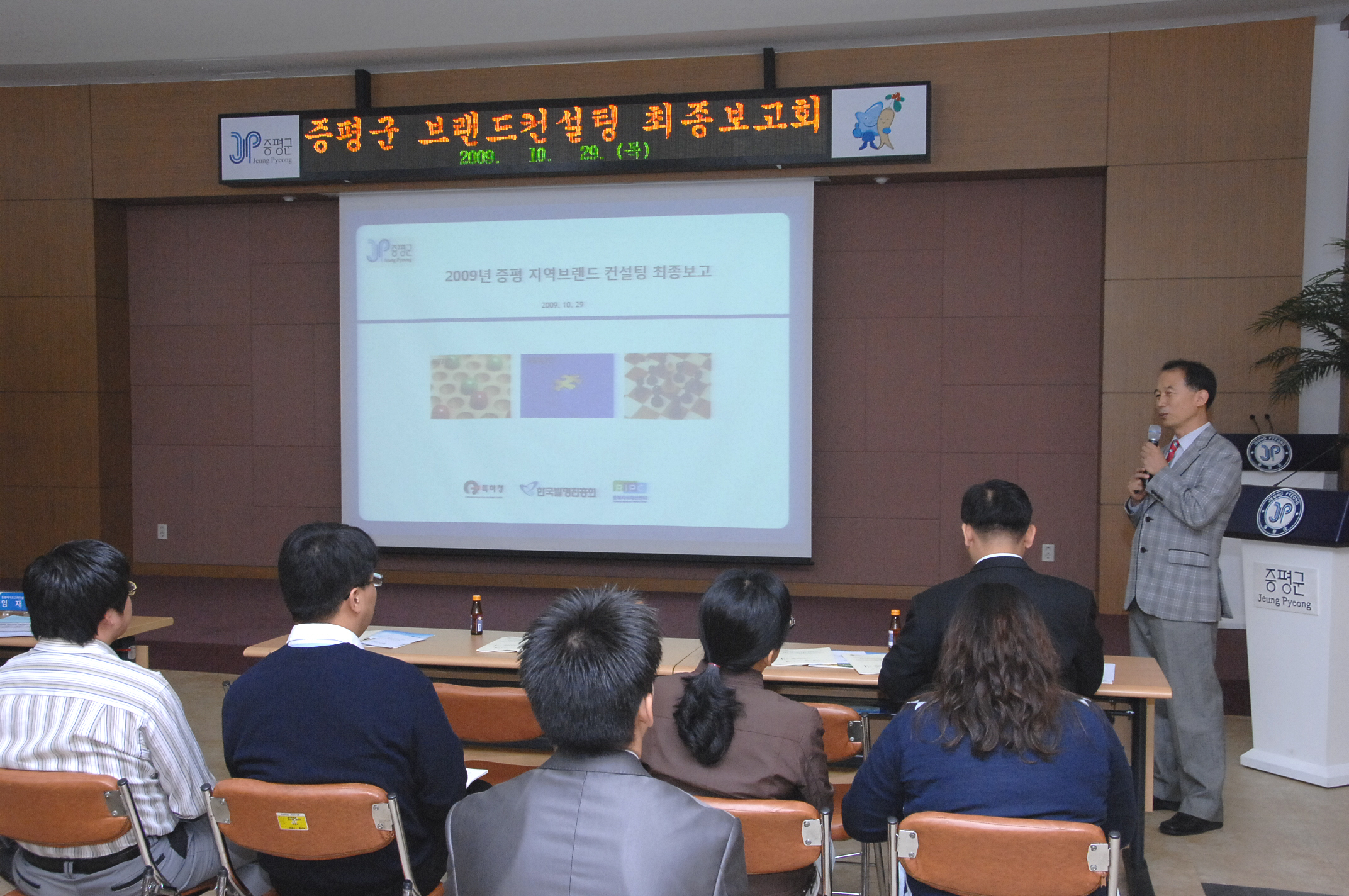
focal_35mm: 39
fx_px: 1460
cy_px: 448
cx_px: 674
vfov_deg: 34.1
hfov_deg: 49.6
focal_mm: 26
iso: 800
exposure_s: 1/60
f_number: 6.7
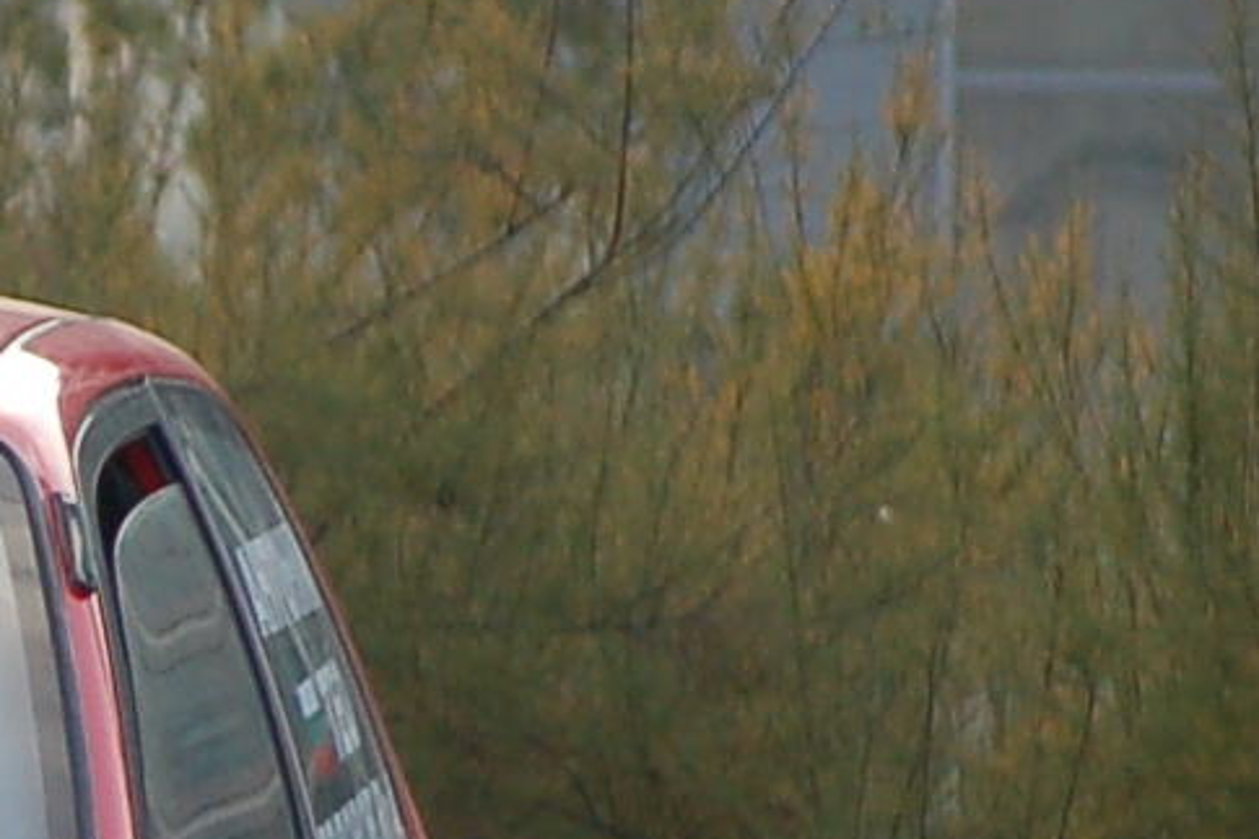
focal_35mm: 948
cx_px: -1225
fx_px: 33141
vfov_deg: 1.4
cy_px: 1397
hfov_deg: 2.2
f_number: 4.8
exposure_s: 1/800
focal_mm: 102
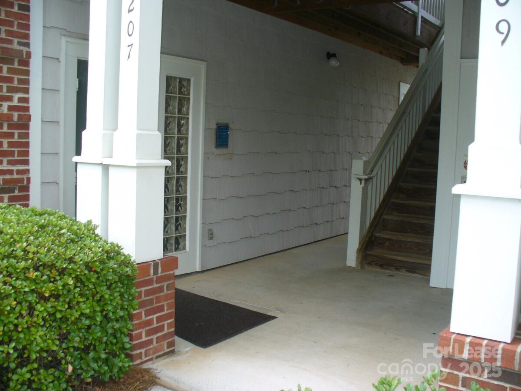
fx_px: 557
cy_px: 196
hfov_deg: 50.1
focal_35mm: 37
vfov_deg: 38.7
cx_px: 260
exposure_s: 1/125
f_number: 2.8
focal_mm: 6.1
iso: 80
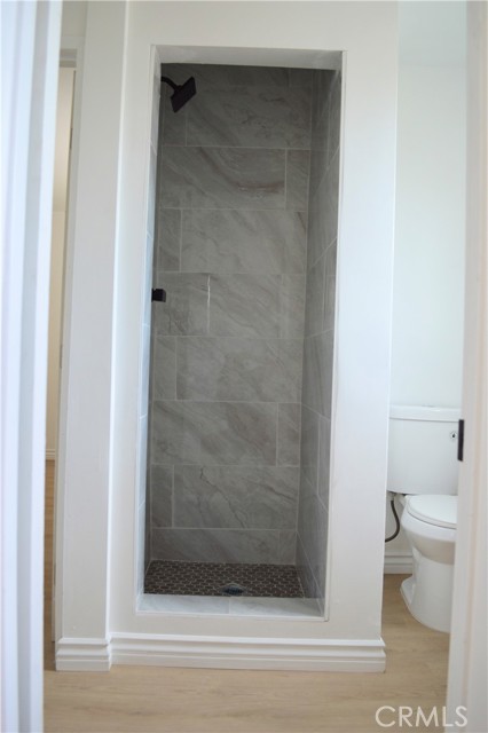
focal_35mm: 27
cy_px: 366
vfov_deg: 67.4
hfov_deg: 47.9
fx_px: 550
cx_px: 244
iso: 400
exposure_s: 1/50
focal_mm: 18
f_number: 3.5
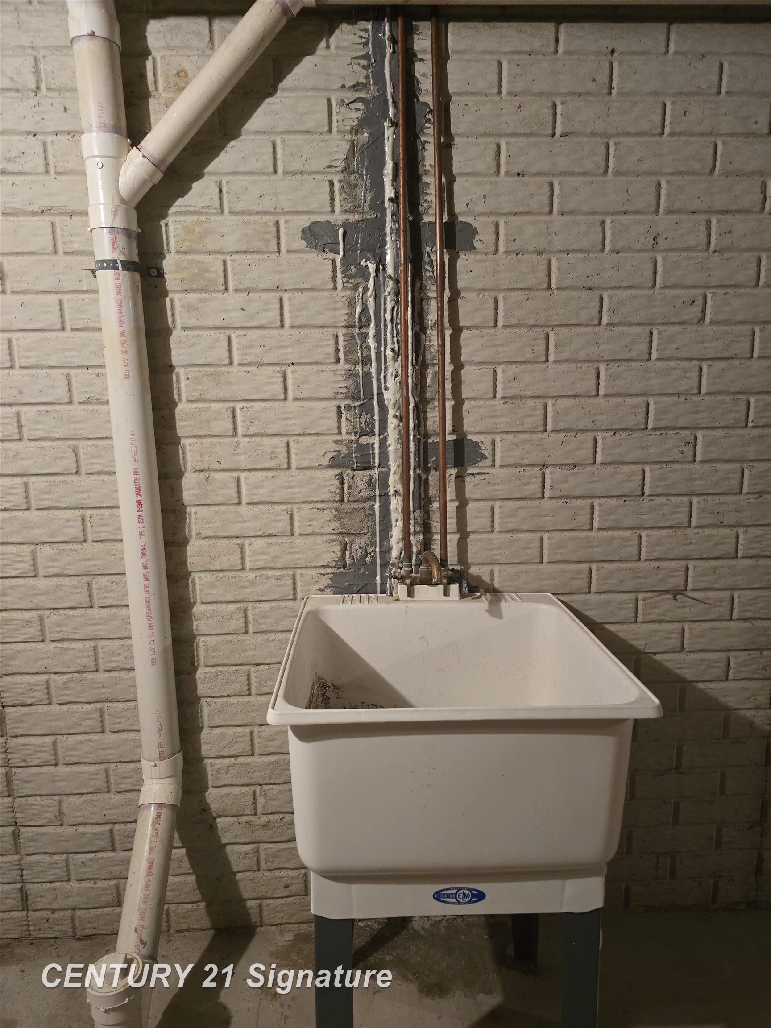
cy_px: 514
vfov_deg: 73.9
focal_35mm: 23
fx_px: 683
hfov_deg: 58.9
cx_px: 386
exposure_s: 1/60
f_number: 1.7
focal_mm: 6.3
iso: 800
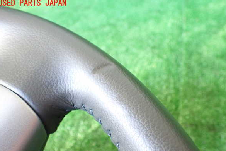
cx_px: 112
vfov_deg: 41.0
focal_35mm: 32
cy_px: 86
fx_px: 201
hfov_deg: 58.7
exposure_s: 1/100
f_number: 2.3
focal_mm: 5.4
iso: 800
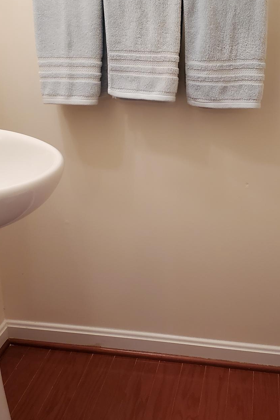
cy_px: 182
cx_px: 157
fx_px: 513
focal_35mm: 44
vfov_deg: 44.4
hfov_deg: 30.5
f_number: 2.4
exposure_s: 1/120
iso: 250
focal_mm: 4.3
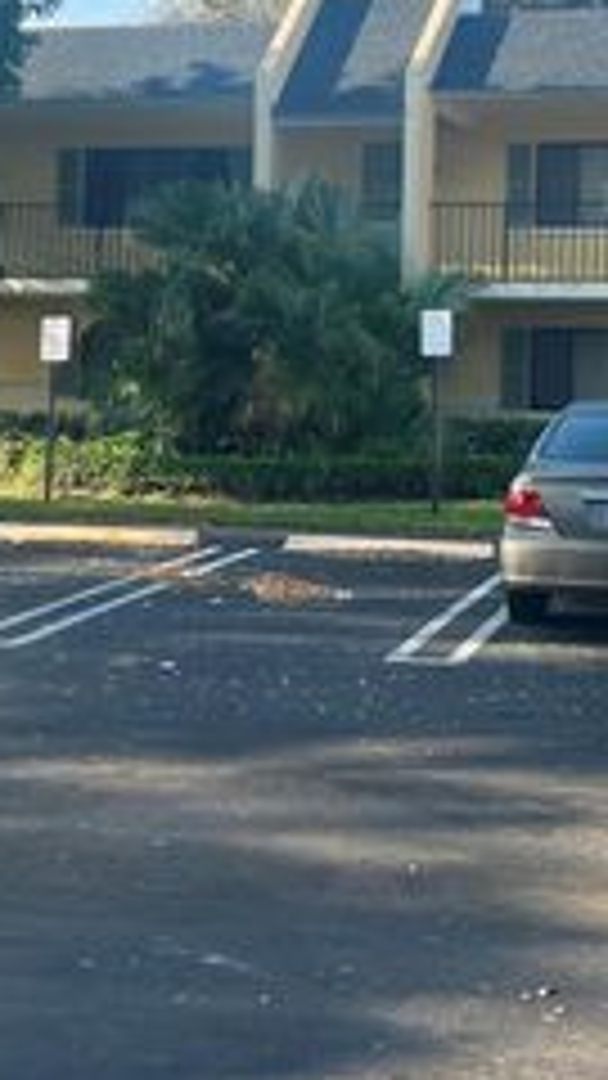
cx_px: 513
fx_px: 1691
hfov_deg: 20.1
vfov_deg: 35.2
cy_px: 376
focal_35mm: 59
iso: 50
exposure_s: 1/1295
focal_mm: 5.7
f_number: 1.5
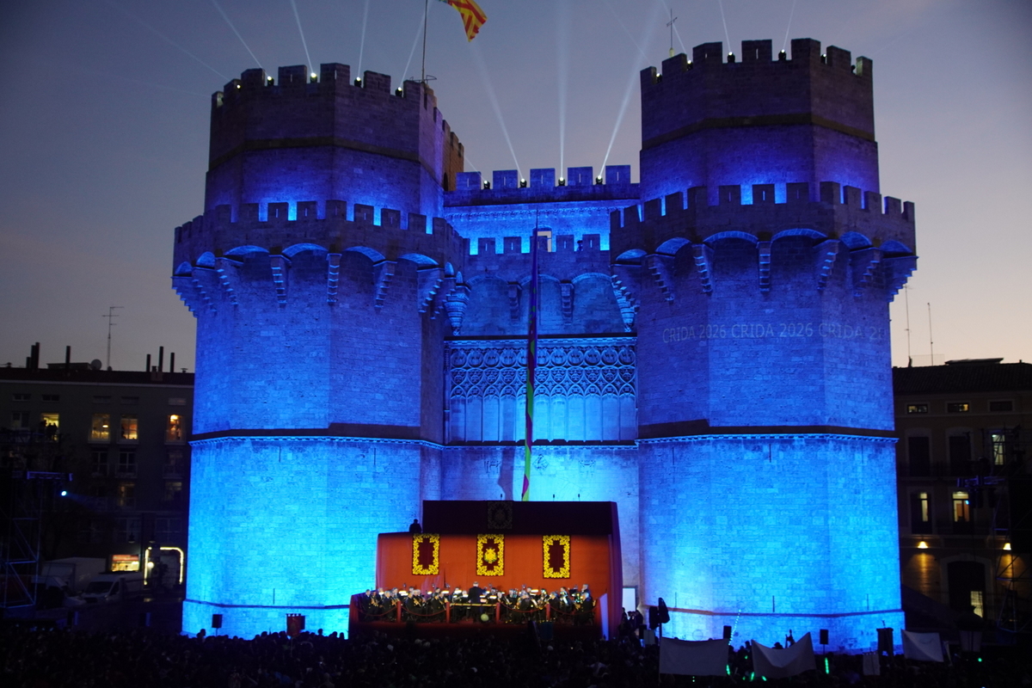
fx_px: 1118
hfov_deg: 49.6
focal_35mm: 39
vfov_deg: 34.2
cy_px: 344
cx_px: 516
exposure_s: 1/60
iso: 1000
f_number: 2.8
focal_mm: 26
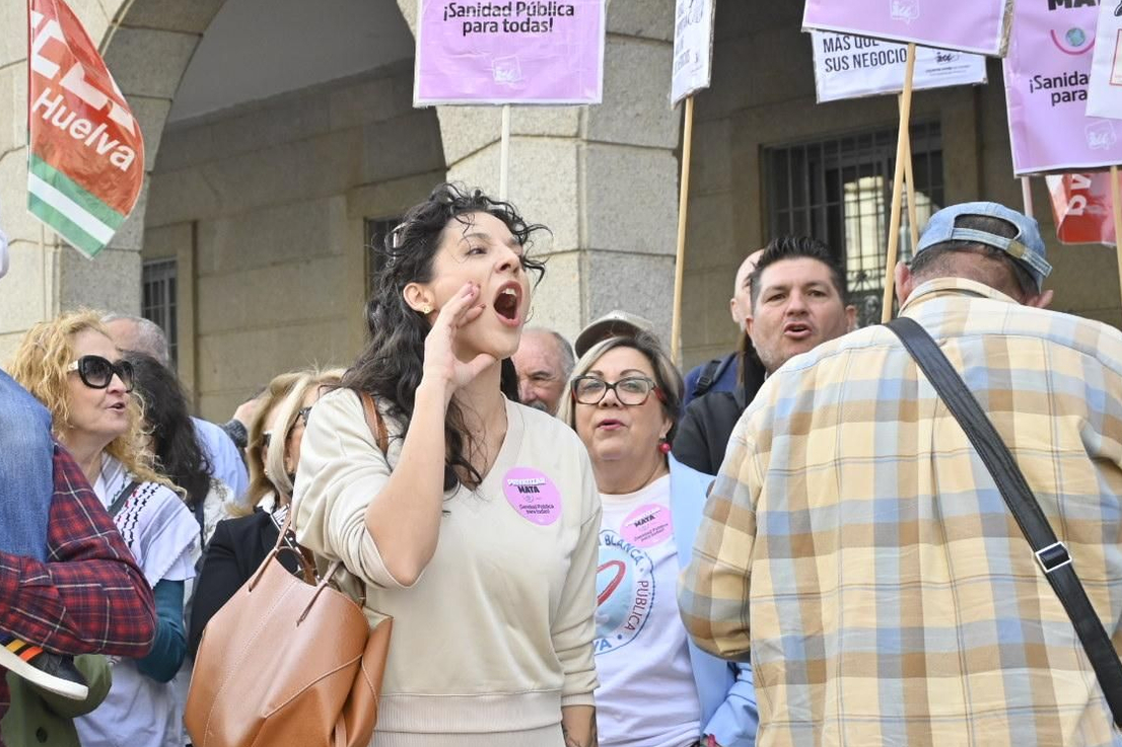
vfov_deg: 19.9
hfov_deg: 29.3
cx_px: 373
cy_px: 346
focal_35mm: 68
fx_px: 2130
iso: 400
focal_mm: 31.5
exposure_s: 1/400
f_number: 5
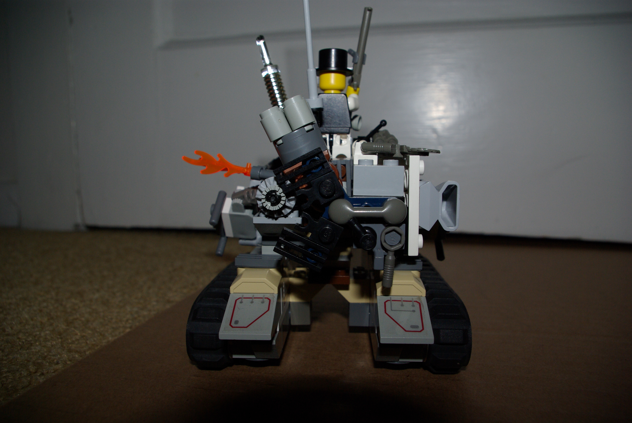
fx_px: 475
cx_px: 316
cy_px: 212
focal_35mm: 27
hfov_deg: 67.3
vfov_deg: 48.0
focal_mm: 18
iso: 400
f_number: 8
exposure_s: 1/30
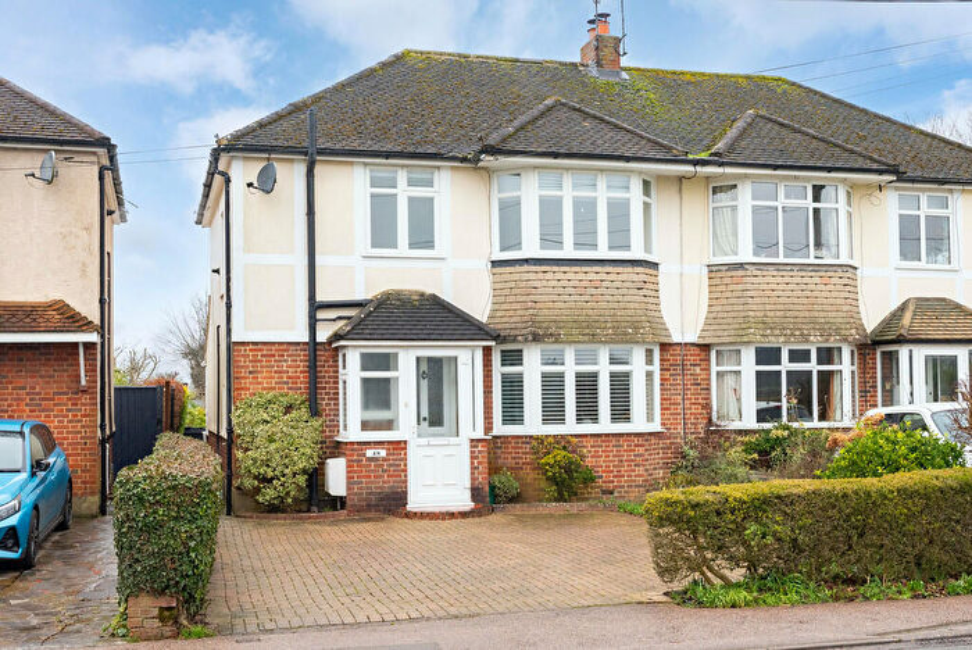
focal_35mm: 31
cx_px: 486
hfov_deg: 60.2
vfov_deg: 42.4
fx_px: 838
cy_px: 325
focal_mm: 31
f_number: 7.1
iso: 1000
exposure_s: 1/125
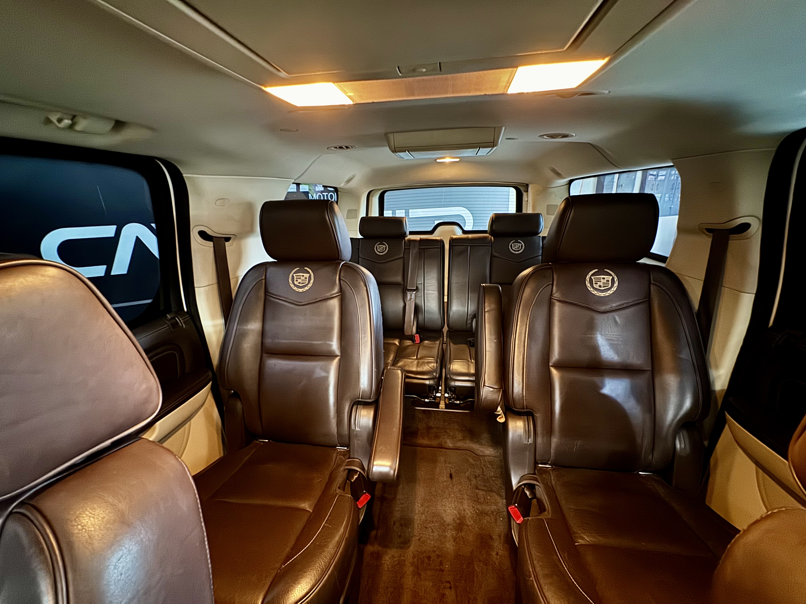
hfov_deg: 102.1
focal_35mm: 14
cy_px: 302
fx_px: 326
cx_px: 403
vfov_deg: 85.7
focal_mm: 2.22
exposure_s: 1/9
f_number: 2.2
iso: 1000
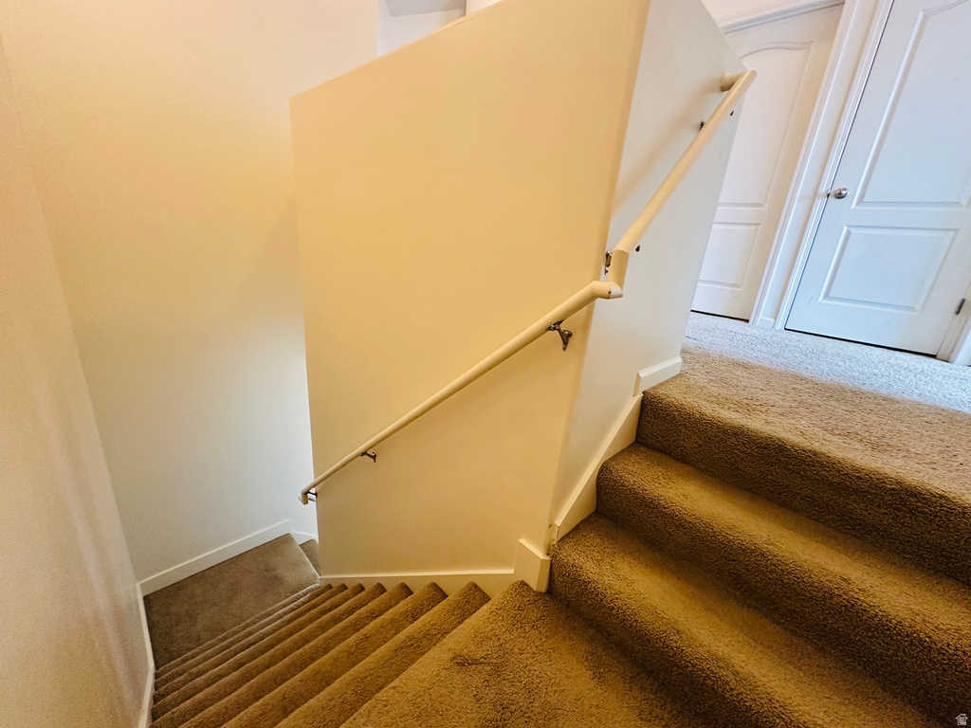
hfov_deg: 102.1
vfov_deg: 85.7
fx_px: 393
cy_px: 364
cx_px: 486
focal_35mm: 14
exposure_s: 1/60
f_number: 2.2
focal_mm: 2.22
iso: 500
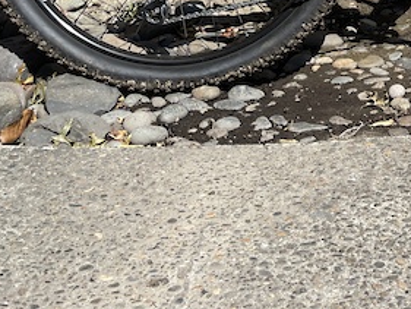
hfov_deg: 24.4
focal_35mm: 74
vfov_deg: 18.2
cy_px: -122
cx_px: 461
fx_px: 879
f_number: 1.6
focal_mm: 5.1
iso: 32
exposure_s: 1/2545
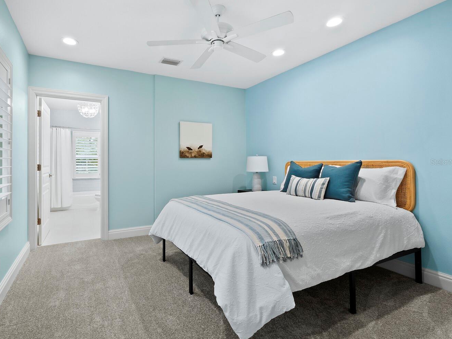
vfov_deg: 74.7
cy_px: 162
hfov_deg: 90.2
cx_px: 189
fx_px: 222
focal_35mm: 17
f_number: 10
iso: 400
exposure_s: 1/1.67
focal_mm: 7
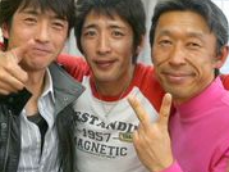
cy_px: 71
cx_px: 90
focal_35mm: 58
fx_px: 383
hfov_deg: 33.1
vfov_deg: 25.2
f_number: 2.8
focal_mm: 4.6
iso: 400
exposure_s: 1/40
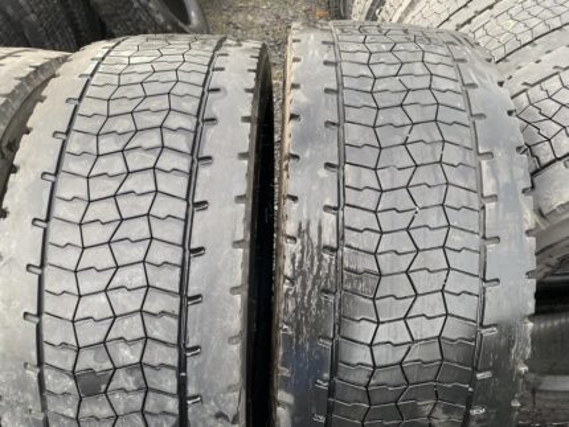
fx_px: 428
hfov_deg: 67.3
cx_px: 284
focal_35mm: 26
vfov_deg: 53.1
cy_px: 214
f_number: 1.8
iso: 64
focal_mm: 4.25
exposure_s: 1/121
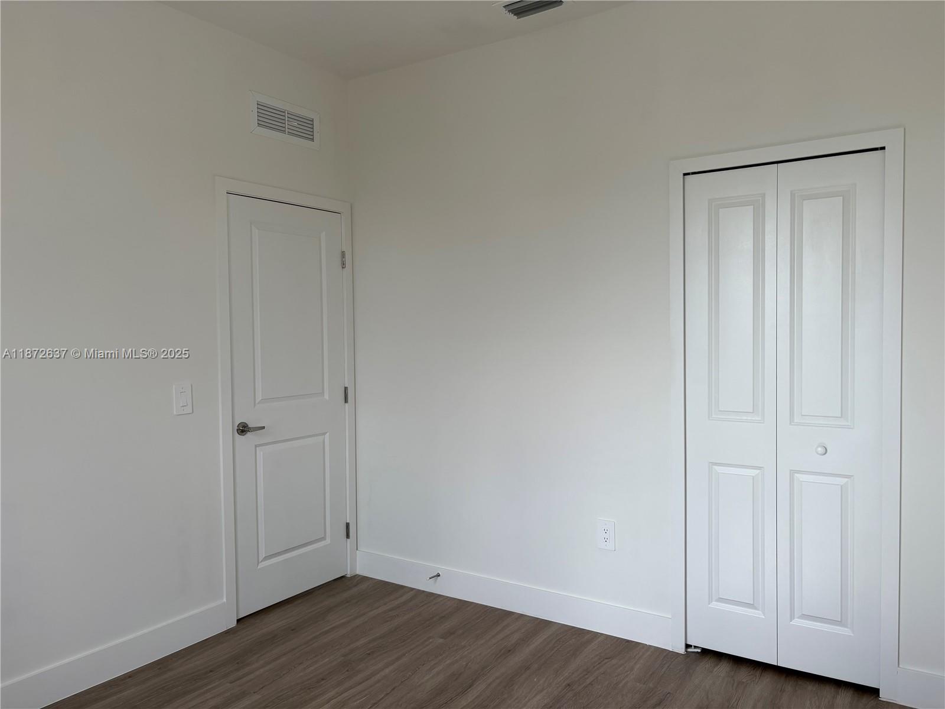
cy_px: 354
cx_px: 472
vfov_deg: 53.1
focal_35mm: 26
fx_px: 710
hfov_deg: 67.3
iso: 50
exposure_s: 1/427
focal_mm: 5.96
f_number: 1.6
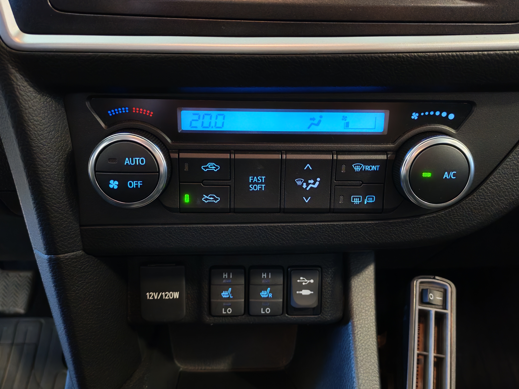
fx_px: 480
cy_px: 194
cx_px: 260
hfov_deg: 56.8
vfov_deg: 44.2
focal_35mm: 32
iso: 2000
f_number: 1.9
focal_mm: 6.12
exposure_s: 1/33
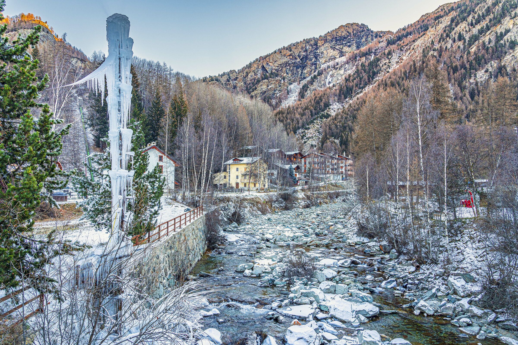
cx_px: 259
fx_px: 345
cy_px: 172
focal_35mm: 24
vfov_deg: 53.1
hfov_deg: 73.7
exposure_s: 1/60
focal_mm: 24
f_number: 10
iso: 320
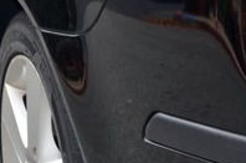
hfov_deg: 13.2
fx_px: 1057
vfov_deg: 8.7
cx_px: 216
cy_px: -25
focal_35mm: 155
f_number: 4.8
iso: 160
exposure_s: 1/200
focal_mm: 32
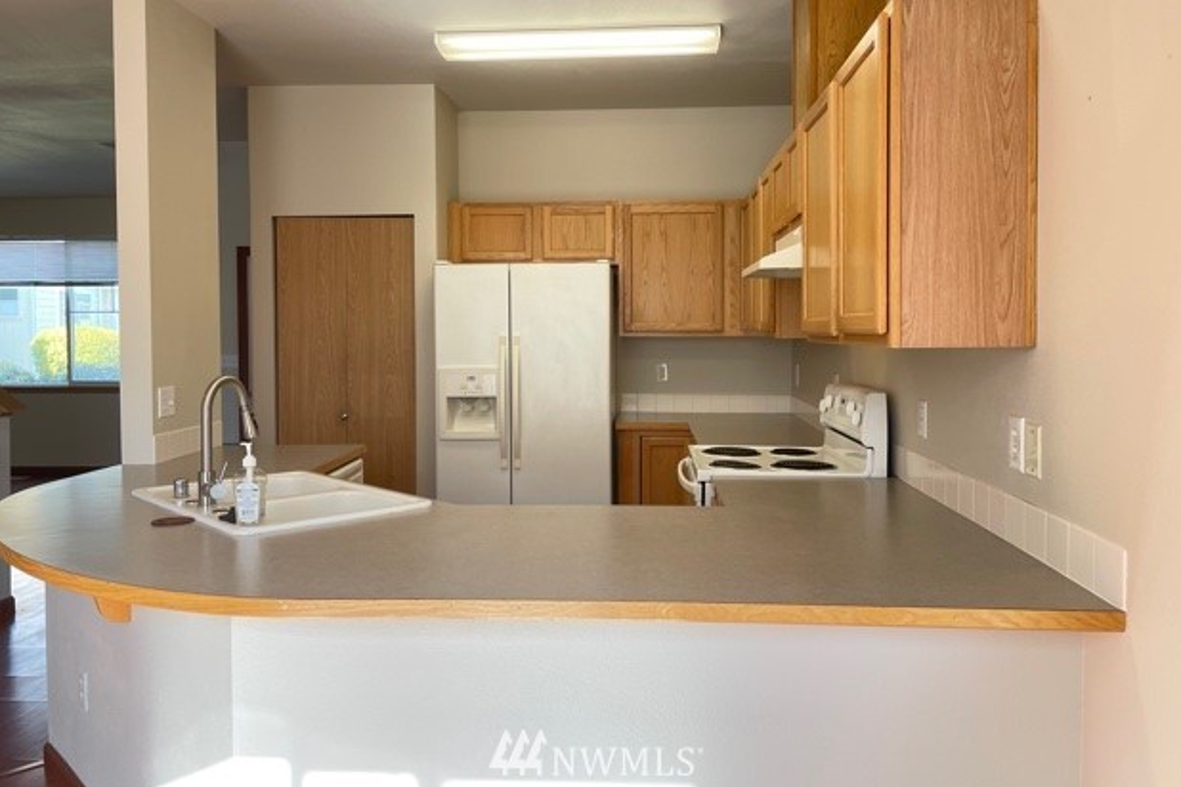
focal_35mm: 28
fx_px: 918
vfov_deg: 46.4
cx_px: 596
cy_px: 367
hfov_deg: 65.5
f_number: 1.6
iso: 80
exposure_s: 1/120
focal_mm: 4.2
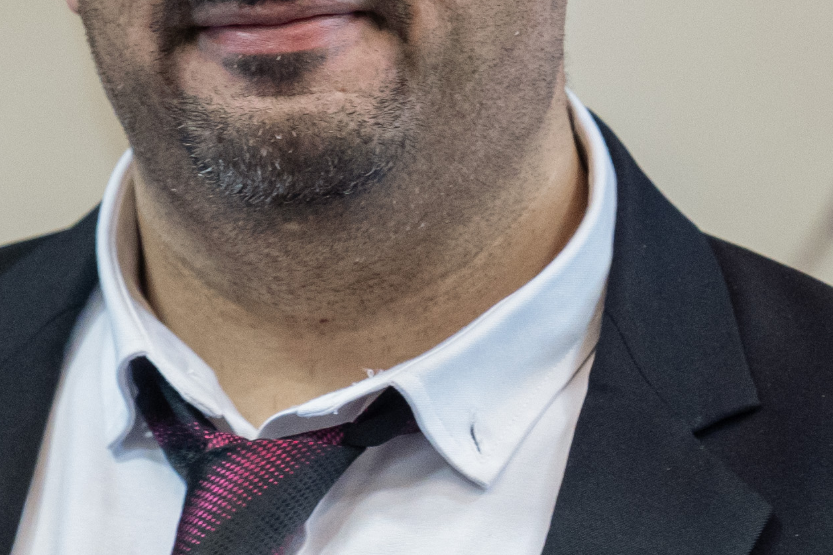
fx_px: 7728
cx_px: 125
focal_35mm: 334
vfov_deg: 4.1
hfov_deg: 6.2
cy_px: 319
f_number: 2.8
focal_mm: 70
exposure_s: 1/100
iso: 1250
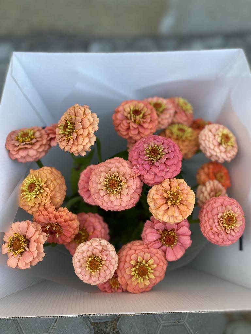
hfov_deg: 53.1
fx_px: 251
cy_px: 167
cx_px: 126
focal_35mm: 26
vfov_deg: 67.3
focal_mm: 4.25
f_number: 1.8
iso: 32
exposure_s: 1/246
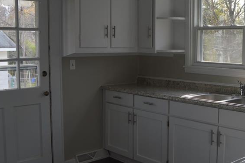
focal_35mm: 49
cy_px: 76
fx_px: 333
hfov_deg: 39.9
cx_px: 163
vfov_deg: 27.5
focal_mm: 18
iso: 180
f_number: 5.6
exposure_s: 1/125
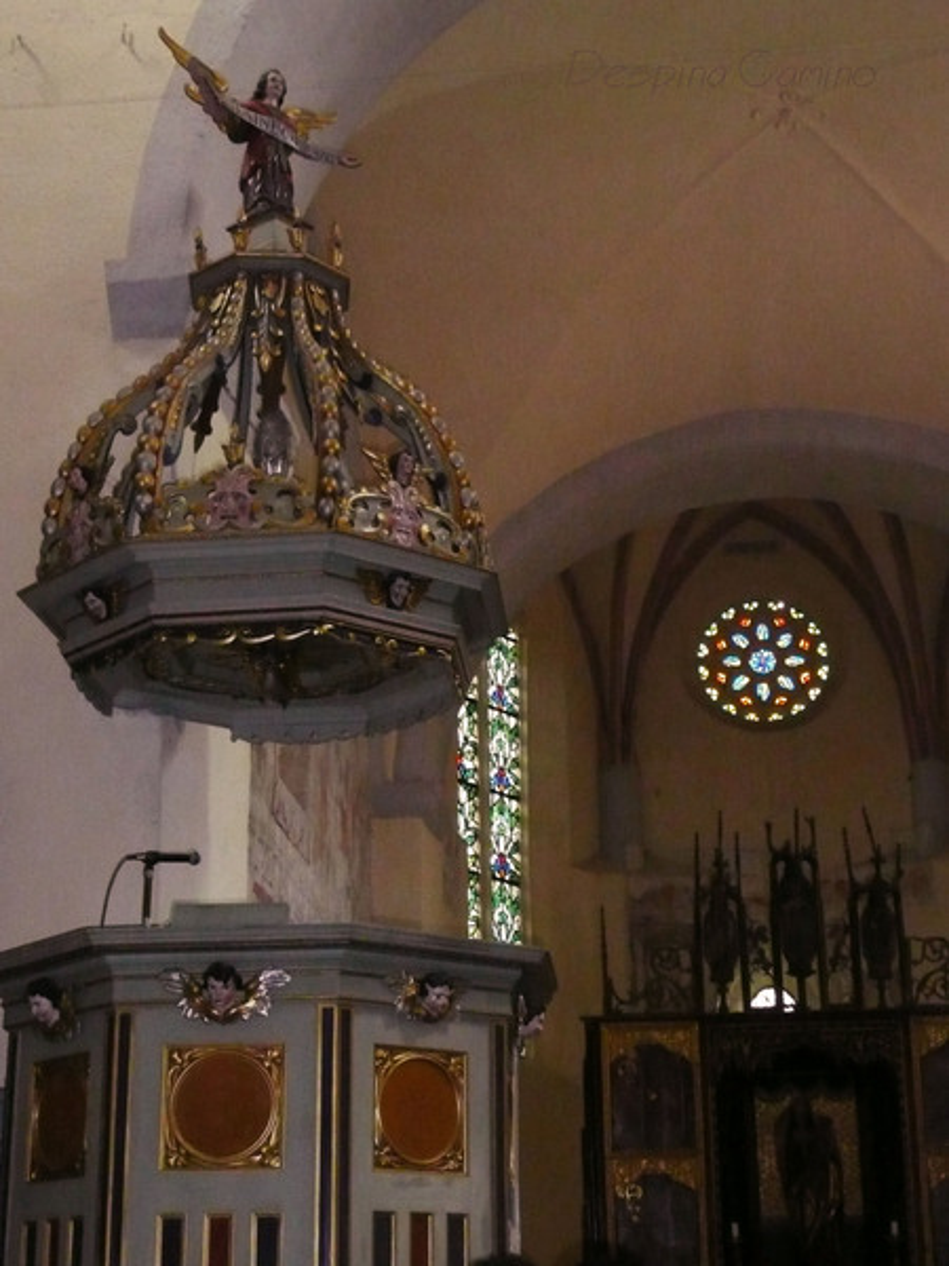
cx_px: 474
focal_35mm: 62
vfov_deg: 31.2
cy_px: 633
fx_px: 2266
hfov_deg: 23.7
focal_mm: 10.2
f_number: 4.5
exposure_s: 1/30
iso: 640
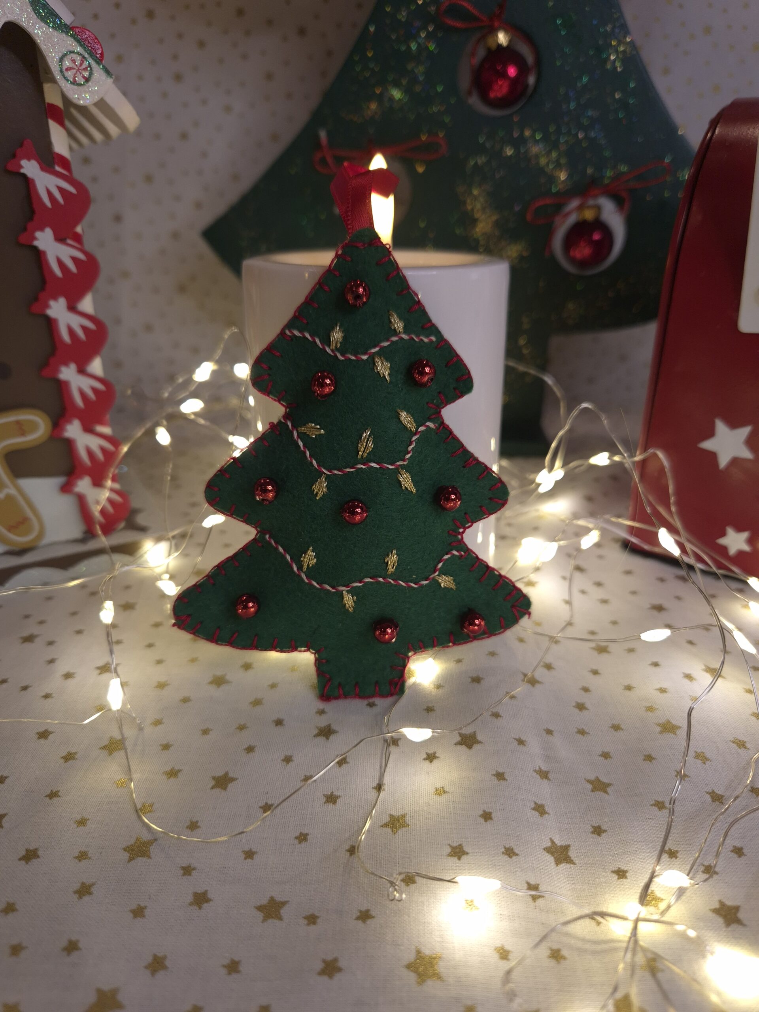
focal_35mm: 23
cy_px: 506
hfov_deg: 58.9
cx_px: 380
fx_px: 672
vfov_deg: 73.9
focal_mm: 5.4
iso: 64
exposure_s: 1/50
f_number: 1.8
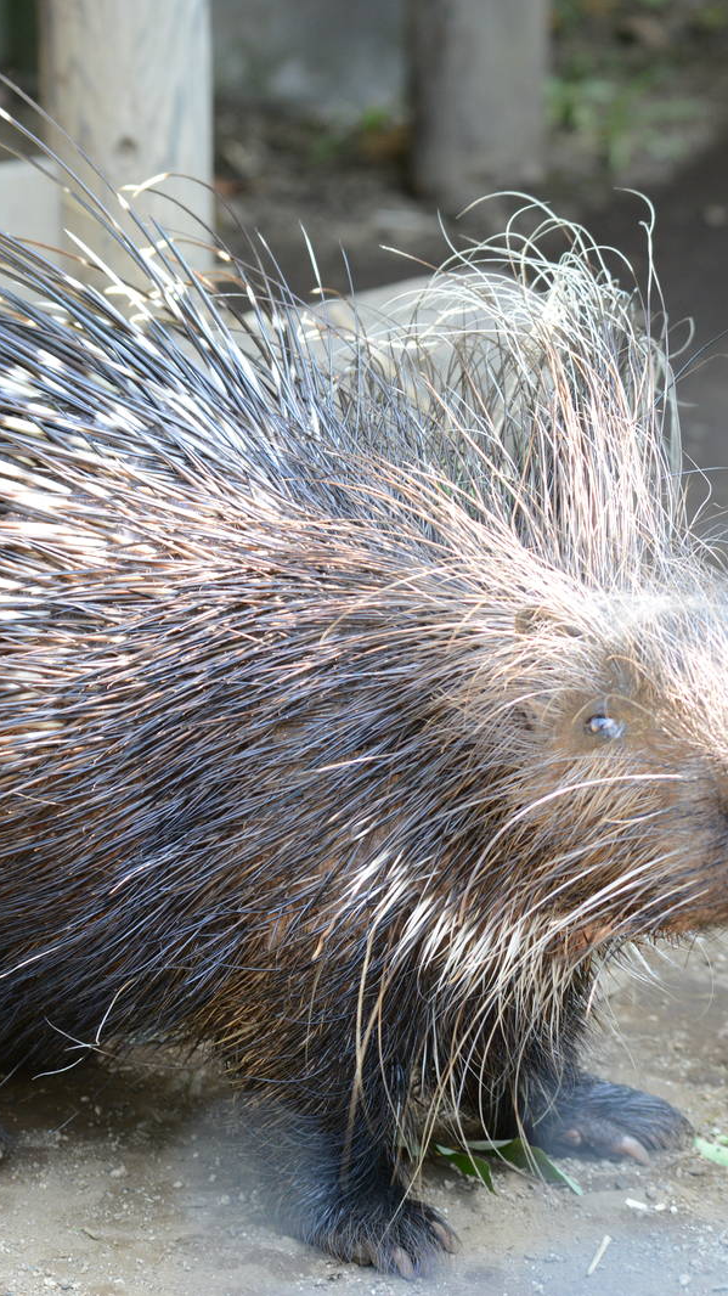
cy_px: 648
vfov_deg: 9.1
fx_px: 8105
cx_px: 203
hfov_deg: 5.1
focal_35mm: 236
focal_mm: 150
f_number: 5.6
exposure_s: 1/125
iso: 1000
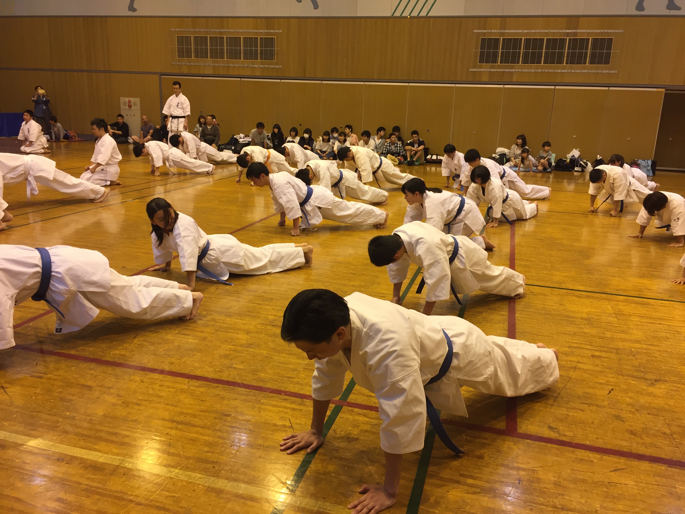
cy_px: 257
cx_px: 342
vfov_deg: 48.2
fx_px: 574
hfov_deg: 61.7
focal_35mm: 29
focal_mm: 4.15
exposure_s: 1/33
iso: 32
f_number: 2.2
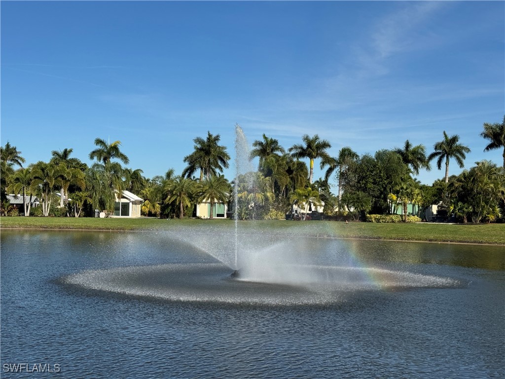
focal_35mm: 48
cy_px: 190
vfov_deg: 30.3
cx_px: 252
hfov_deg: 39.7
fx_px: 700
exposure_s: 1/6410
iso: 64
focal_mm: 6.76
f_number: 1.78
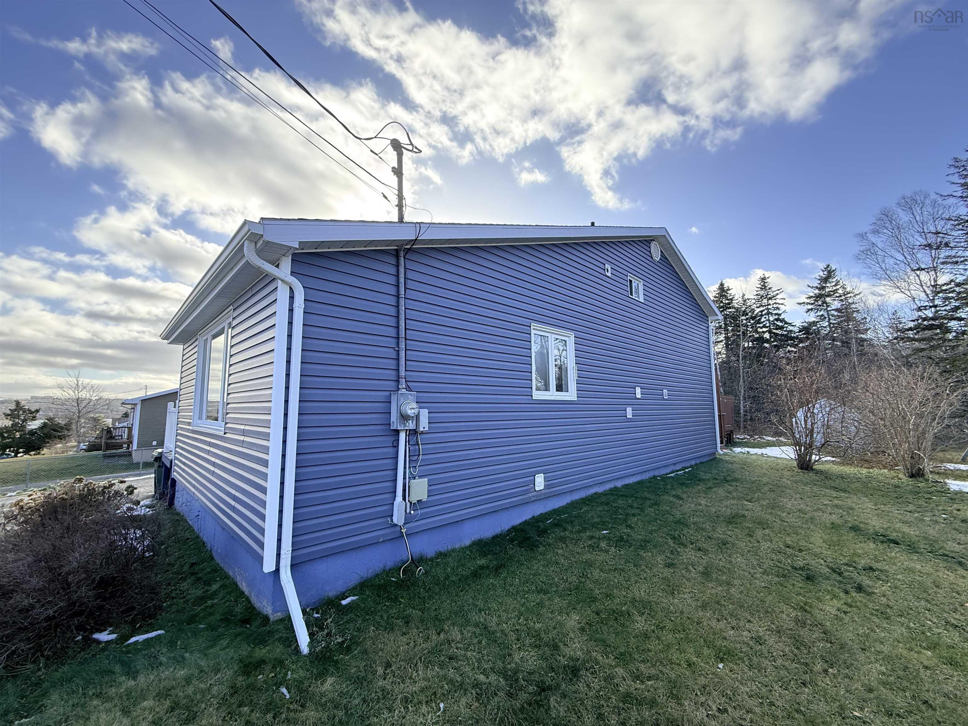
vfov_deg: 85.7
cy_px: 363
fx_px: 391
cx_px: 484
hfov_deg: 102.1
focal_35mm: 14
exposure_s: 1/430
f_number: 2.2
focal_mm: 2.22
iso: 64
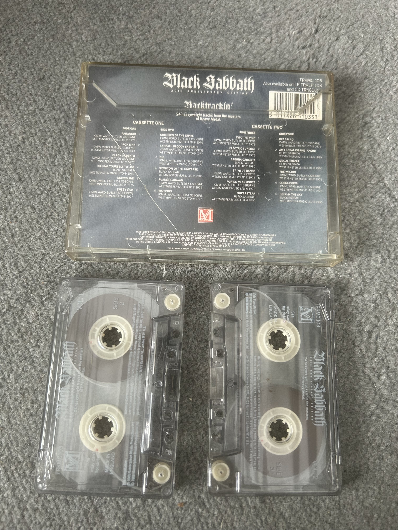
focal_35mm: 26
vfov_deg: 67.3
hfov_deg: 53.1
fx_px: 399
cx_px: 199
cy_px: 265
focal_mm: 5.7
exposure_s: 1/60
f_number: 1.5
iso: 125
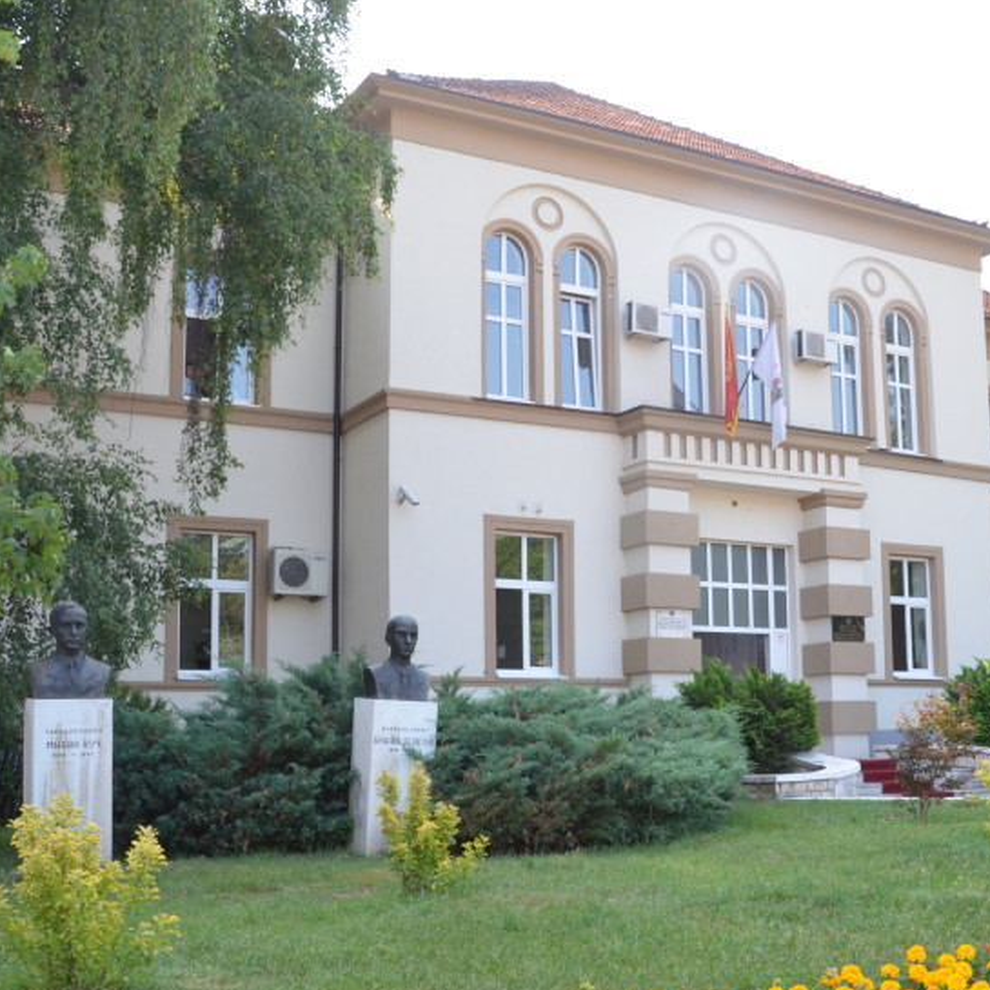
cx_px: 681
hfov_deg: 38.6
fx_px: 1391
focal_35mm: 43
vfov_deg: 39.1
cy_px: 572
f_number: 10
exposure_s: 1/200
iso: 800
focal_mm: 18
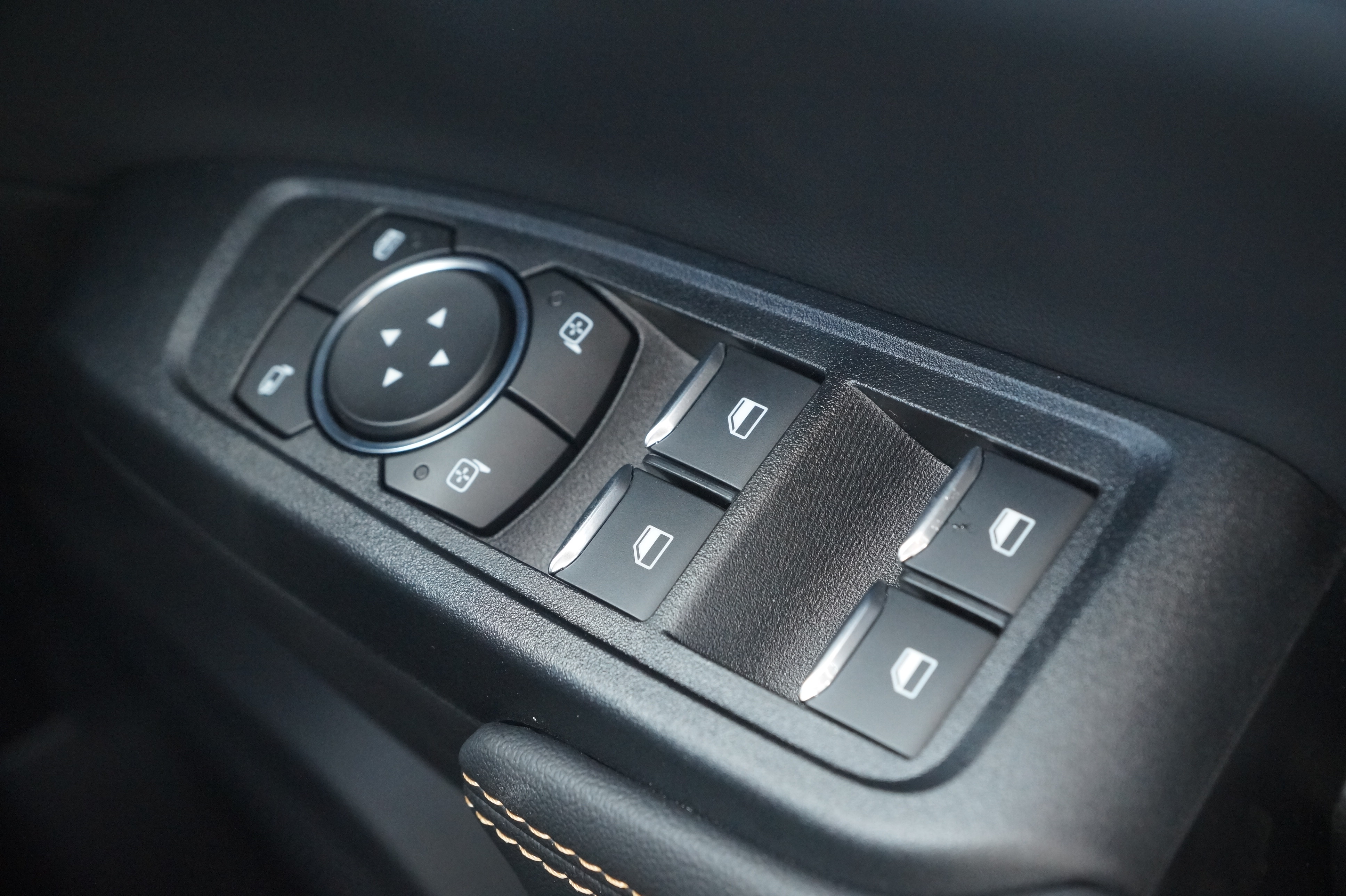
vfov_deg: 18.2
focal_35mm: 75
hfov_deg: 27.0
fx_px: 2802
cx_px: 673
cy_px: 448
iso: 1600
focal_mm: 50
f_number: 5.6
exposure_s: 1/125
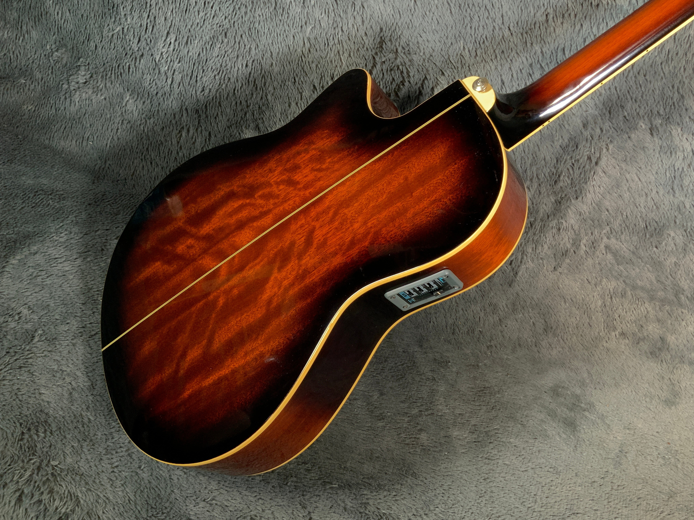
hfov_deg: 61.7
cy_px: 260
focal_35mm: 29
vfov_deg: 48.2
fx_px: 581
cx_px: 347
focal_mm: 3
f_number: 1.8
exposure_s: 1/52
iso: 50
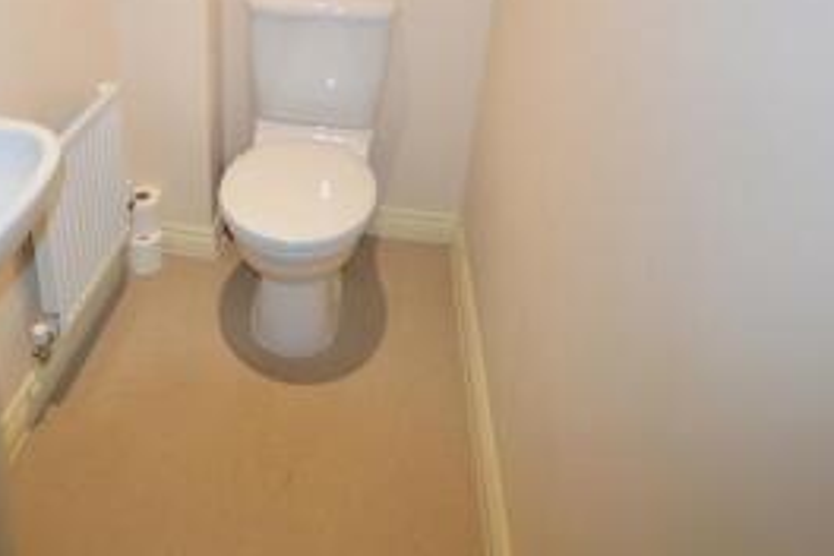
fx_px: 625
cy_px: 74
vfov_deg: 44.4
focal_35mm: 27
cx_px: 231
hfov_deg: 64.2
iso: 500
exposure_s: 1/60
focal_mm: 10
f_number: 4
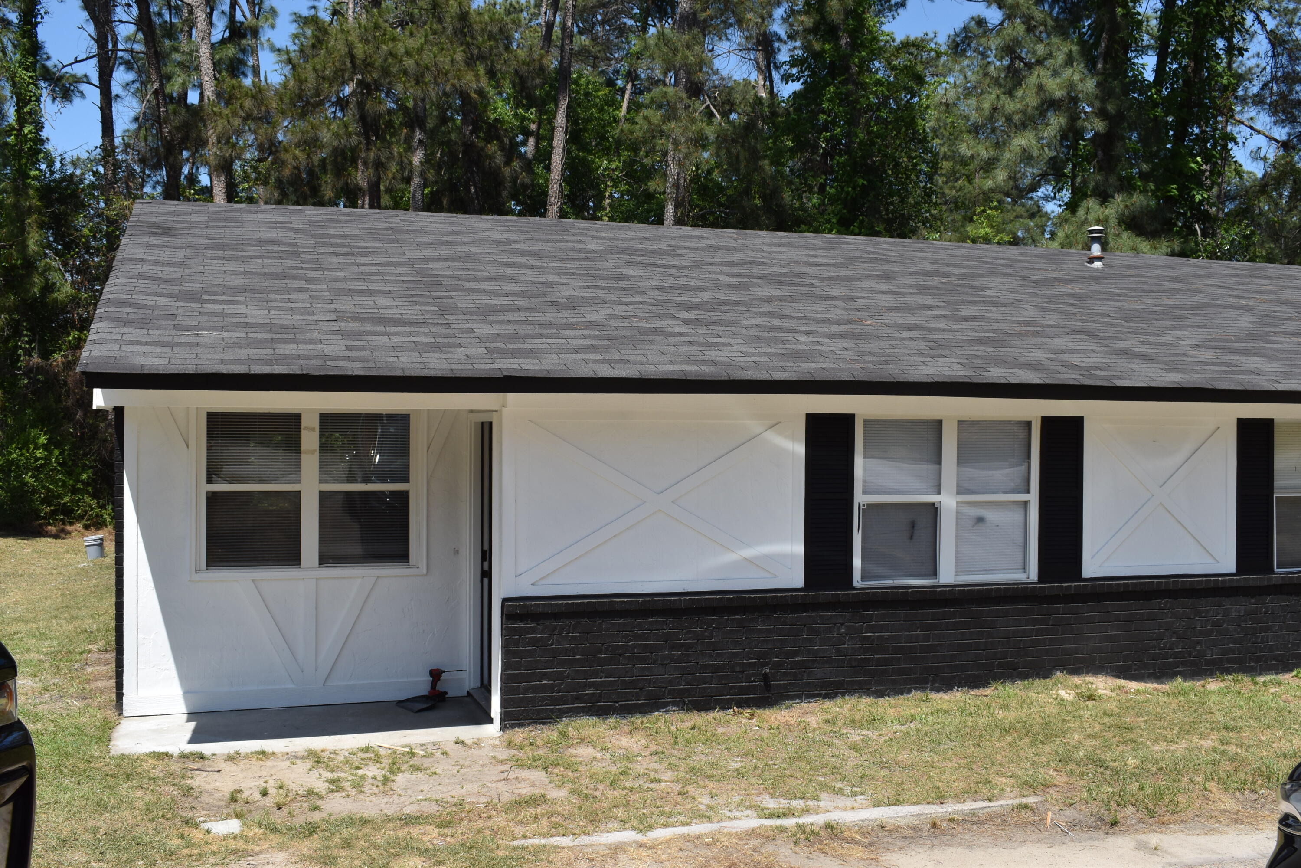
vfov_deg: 36.9
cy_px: 434
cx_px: 650
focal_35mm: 36
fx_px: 1301
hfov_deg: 53.1
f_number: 10
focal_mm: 24
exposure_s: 1/400
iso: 200
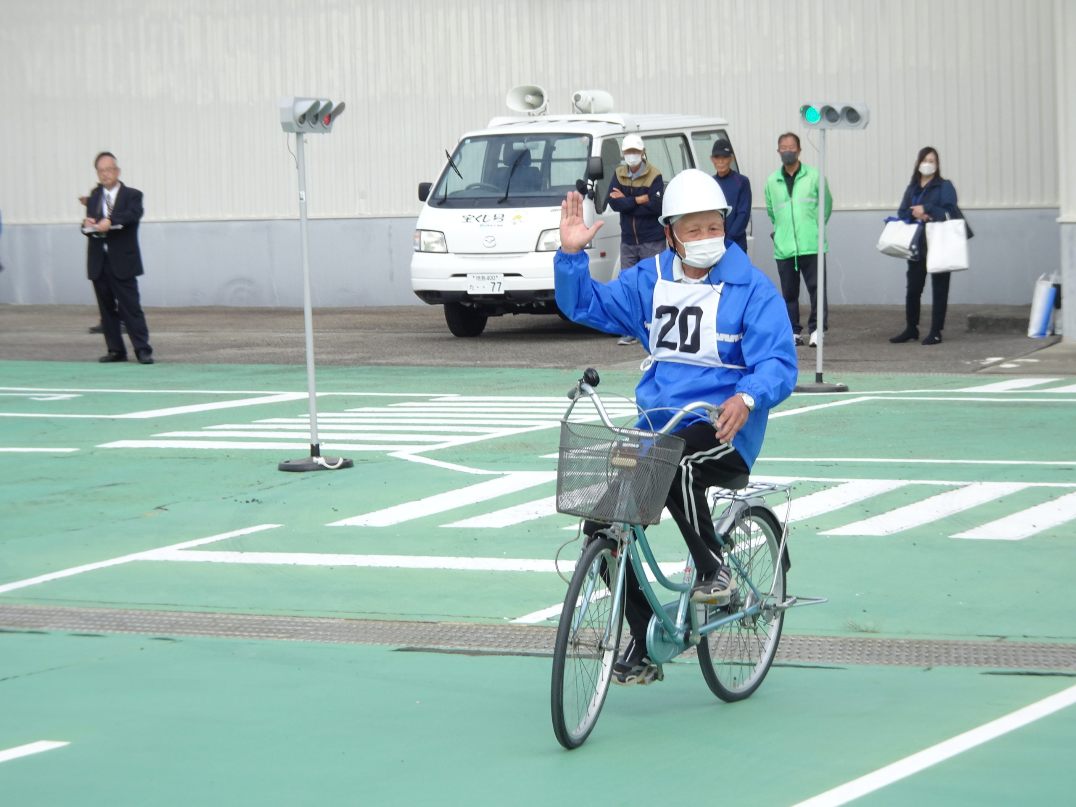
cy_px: 404
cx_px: 538
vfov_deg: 13.2
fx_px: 3481
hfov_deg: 17.6
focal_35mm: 112
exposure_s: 1/200
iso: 80
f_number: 5.6
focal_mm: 19.1
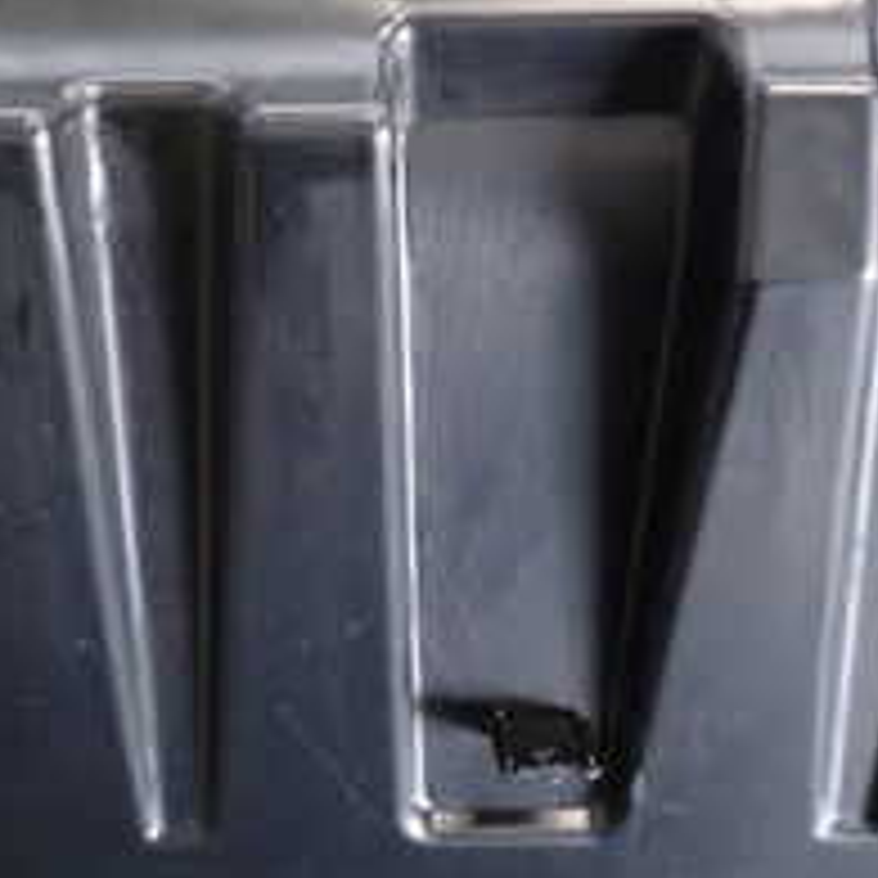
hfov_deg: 25.1
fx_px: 1951
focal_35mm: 68
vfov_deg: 25.4
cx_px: 248
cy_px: 464
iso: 400
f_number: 2
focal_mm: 4.5
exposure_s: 1/30
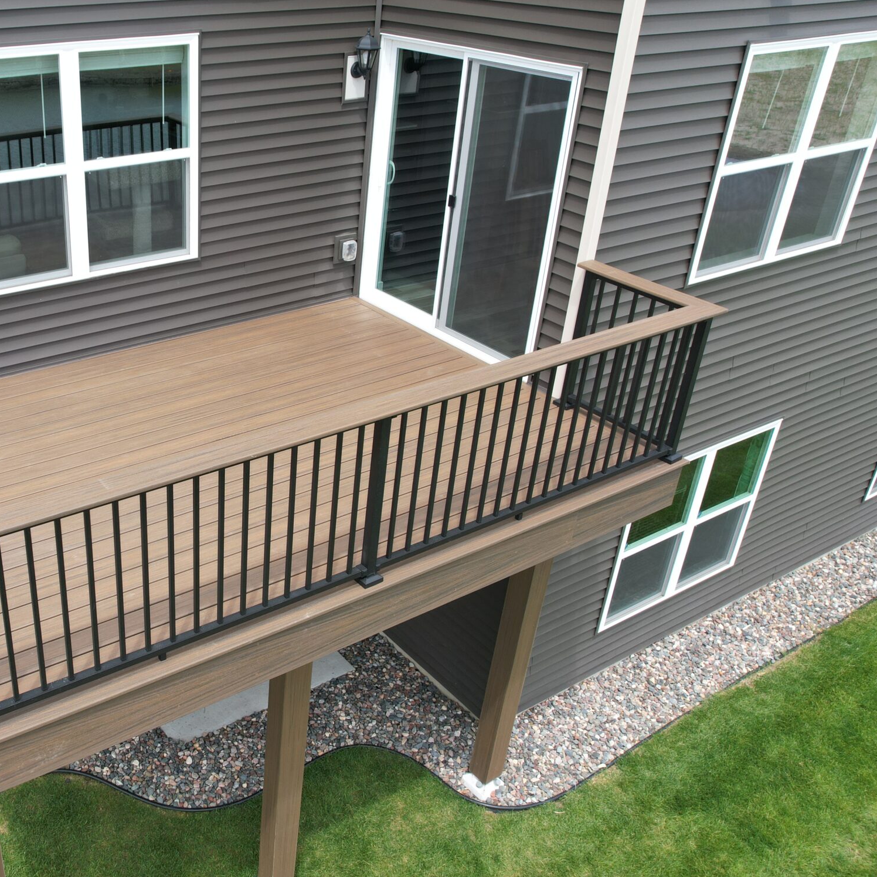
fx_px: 917
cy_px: 423
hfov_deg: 48.4
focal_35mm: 32
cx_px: 185
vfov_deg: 51.1
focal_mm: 8.38
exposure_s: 1/640
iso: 100
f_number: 2.8
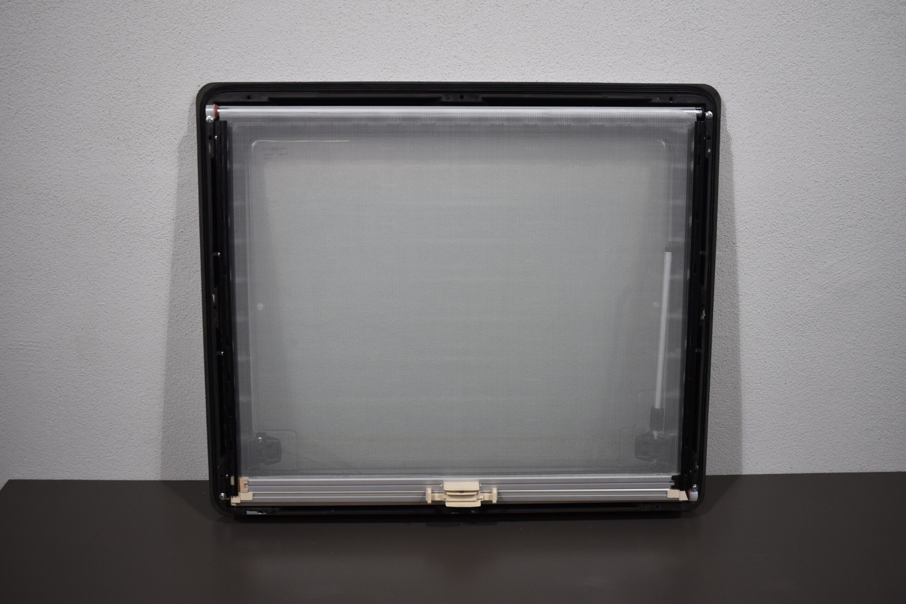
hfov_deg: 51.3
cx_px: 453
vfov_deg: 35.5
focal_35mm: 38
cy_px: 302
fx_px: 944
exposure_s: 1/250
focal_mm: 25
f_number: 4
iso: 560
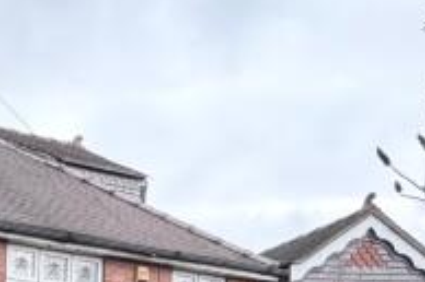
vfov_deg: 14.9
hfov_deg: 21.6
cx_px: -230
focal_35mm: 77
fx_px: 908
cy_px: 542
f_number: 2.2
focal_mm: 2.22
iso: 40
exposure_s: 1/770
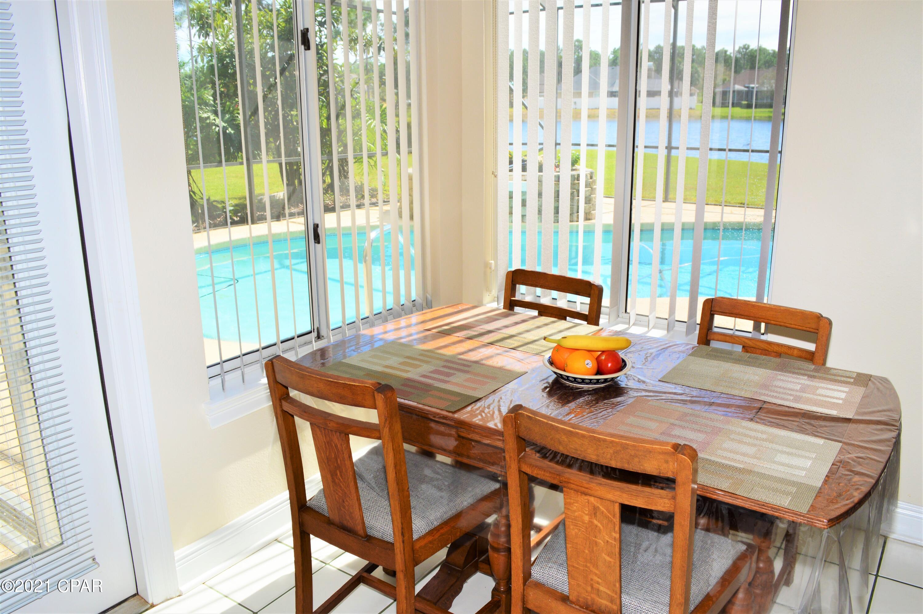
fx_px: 692
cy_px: 307
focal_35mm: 27
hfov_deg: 67.4
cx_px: 462
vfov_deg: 47.8
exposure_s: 1/200
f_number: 8
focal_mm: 18
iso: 200
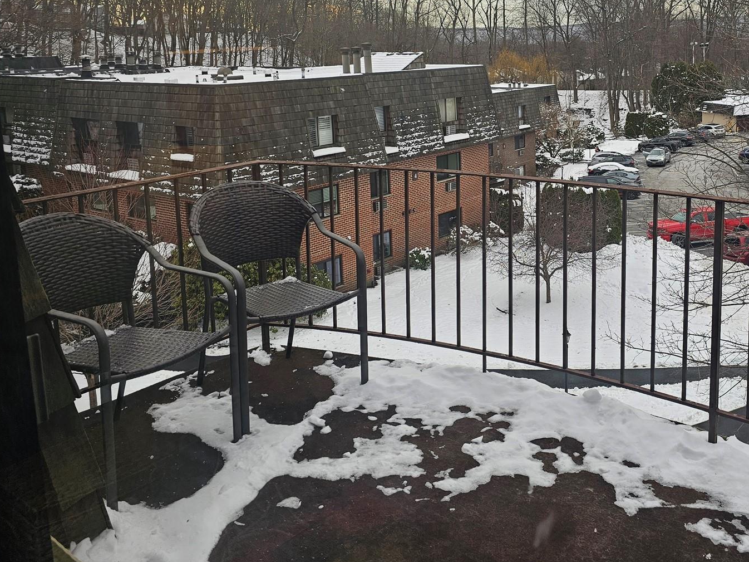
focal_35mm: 35
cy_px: 139
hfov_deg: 51.3
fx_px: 757
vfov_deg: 39.6
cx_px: 518
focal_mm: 6.3
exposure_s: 1/120
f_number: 1.7
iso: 12
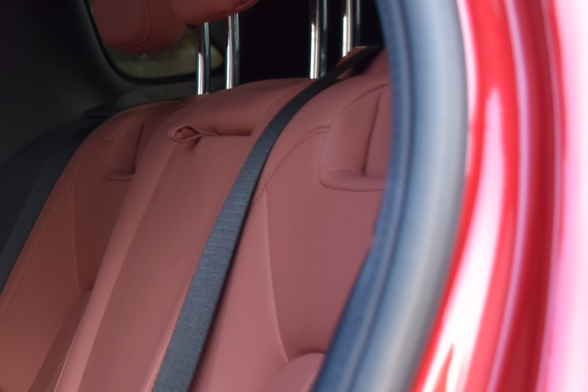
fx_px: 2139
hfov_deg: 14.4
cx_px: -357
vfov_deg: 10.3
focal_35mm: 131
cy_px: 463
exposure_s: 1/60
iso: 400
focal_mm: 24
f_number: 4
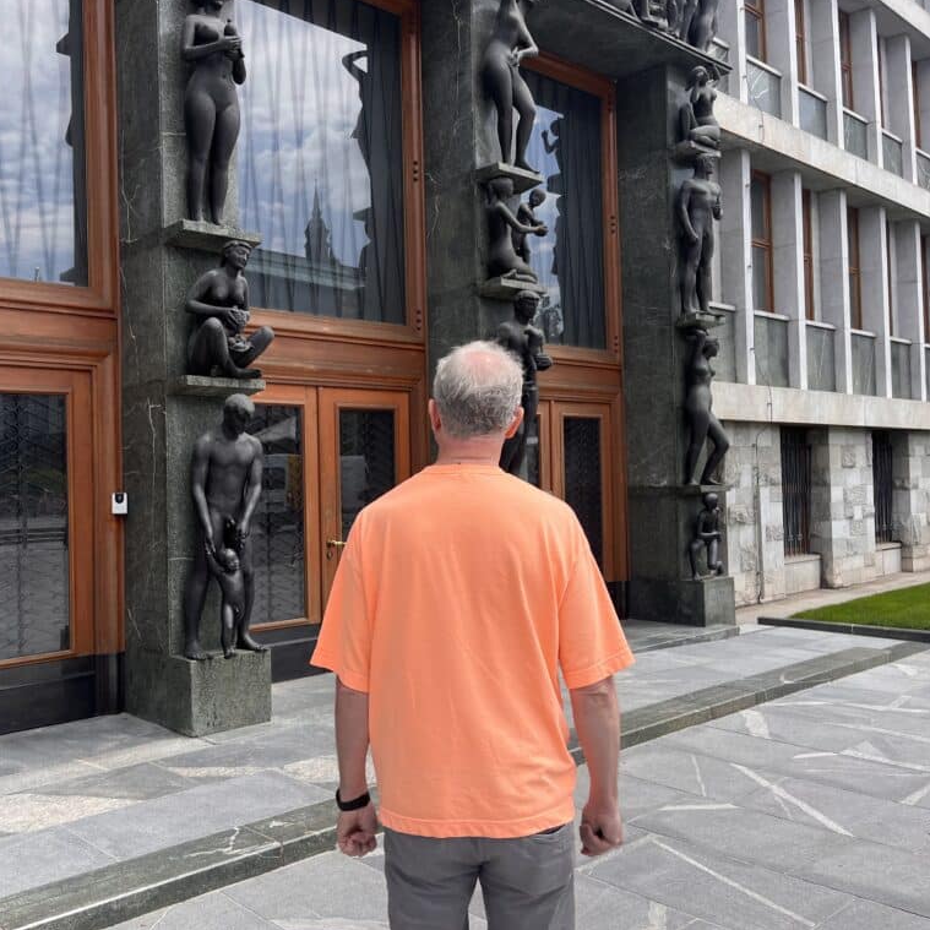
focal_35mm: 31
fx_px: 942
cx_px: 343
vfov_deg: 52.5
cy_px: 463
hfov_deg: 51.9
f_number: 1.6
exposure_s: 1/2062
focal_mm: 5.1
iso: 50
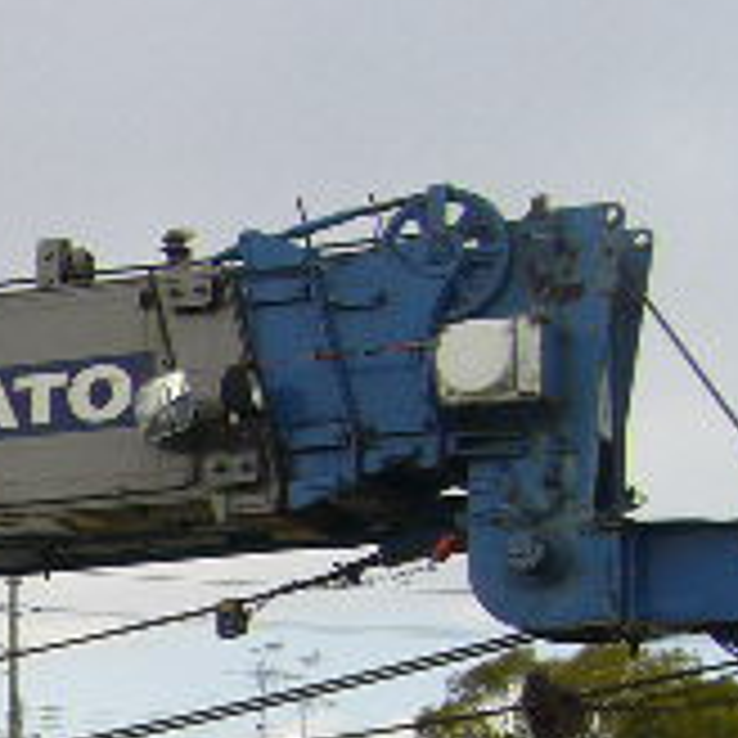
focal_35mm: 121
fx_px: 2919
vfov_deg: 14.2
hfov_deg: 13.1
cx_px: -572
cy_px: 756
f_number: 5.6
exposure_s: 1/200
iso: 80
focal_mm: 5.8
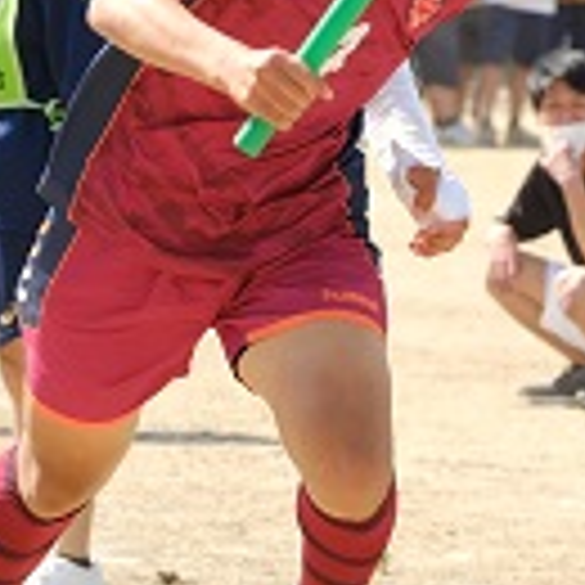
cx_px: 662
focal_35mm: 672
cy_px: 250
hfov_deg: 2.6
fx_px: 12849
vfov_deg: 2.6
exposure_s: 1/1000
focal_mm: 137
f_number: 6.4
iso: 640
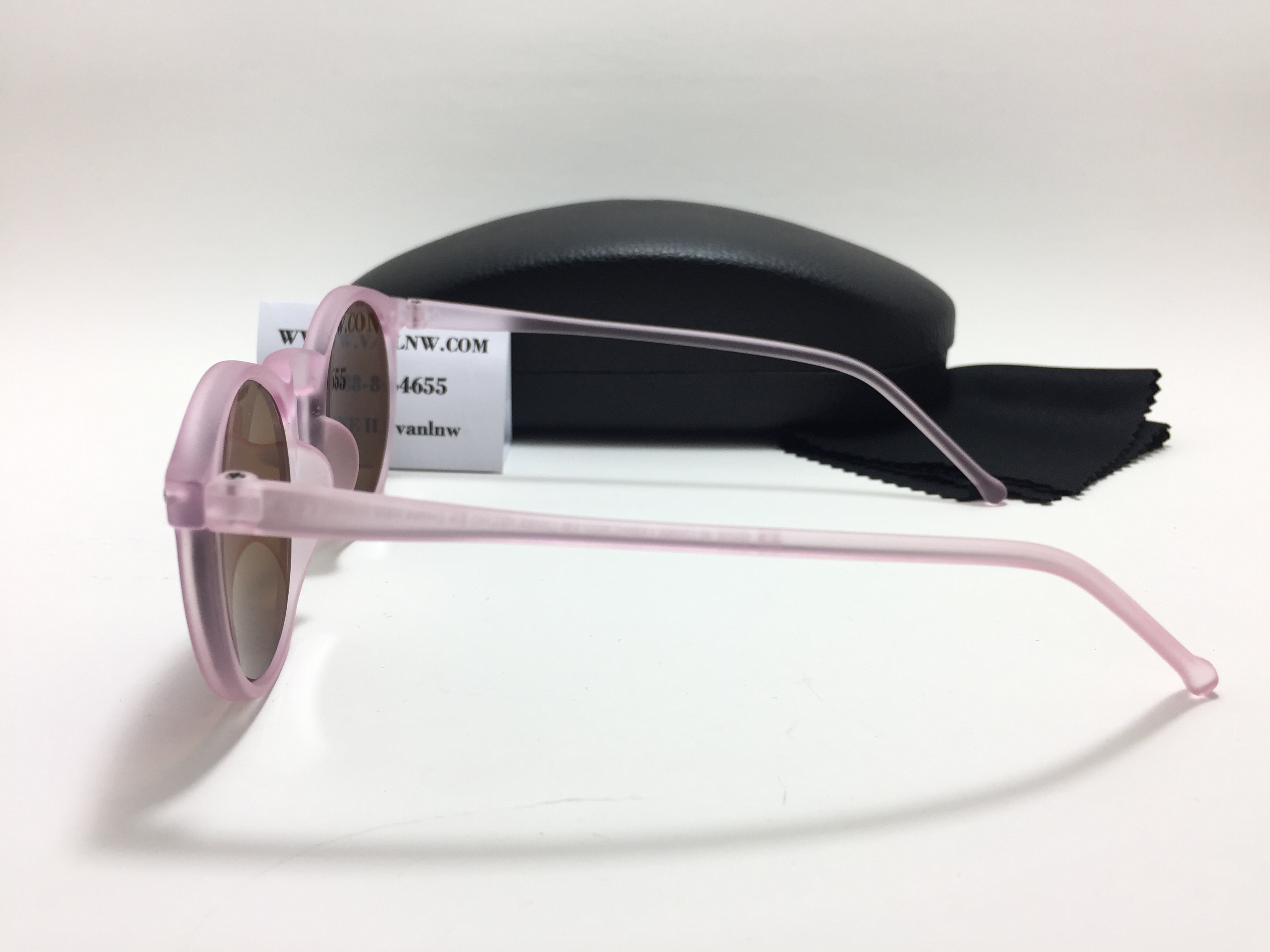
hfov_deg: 61.7
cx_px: 635
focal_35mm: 29
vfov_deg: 48.2
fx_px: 1064
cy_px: 476
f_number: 2.2
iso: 40
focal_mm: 4.15
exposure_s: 1/100
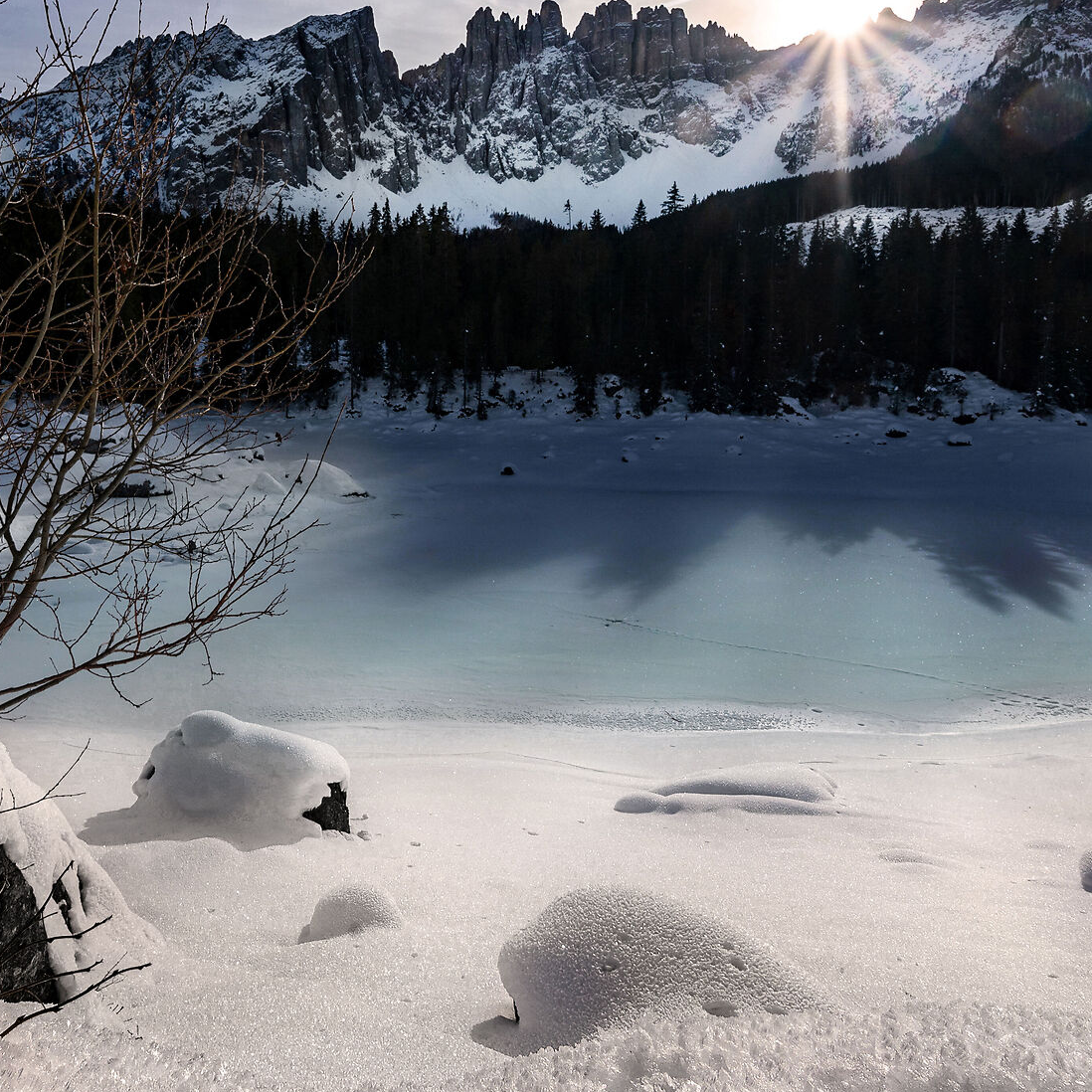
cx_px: 305
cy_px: 442
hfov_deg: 58.5
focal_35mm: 26
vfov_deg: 60.5
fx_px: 928
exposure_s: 1/800
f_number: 11
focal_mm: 14
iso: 100
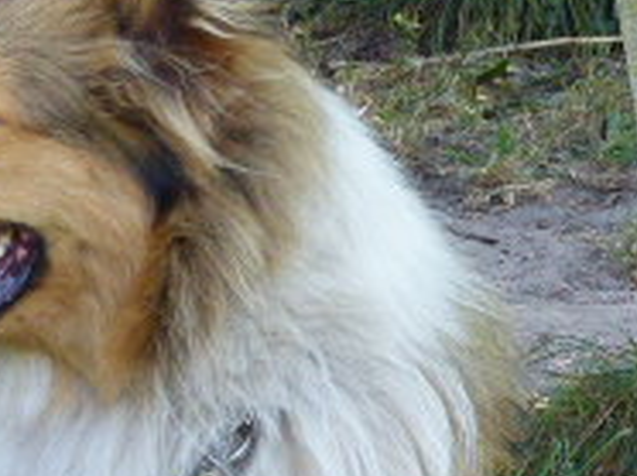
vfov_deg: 2.9
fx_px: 9446
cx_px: -158
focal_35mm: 514
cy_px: 442
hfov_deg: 3.9
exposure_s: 1/320
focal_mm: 24.3
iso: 250
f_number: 2.8
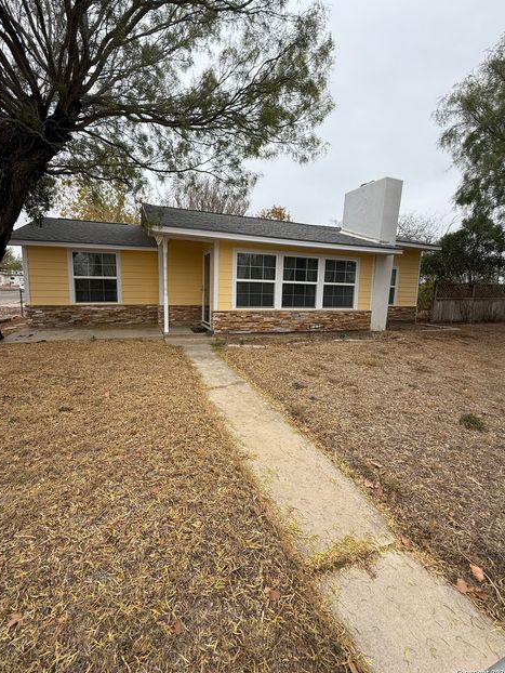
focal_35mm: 15
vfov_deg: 98.1
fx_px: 292
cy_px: 324
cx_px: 239
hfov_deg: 81.7
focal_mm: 2.22
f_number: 2.2
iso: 50
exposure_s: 1/388
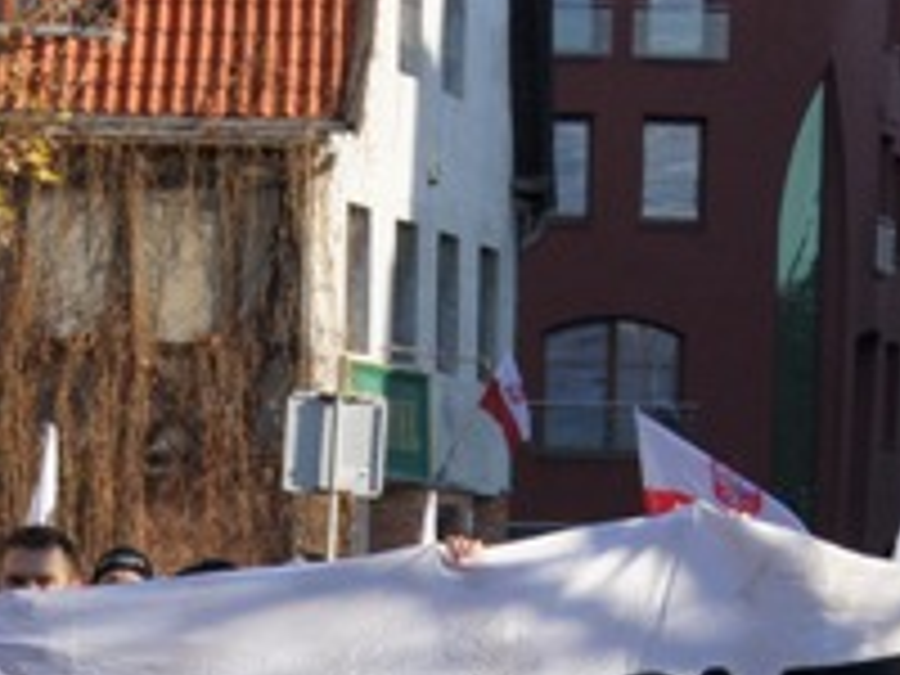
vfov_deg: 7.1
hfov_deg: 9.5
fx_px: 5396
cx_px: 320
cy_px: 862
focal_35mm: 208
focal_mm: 45
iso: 200
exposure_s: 1/100
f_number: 11
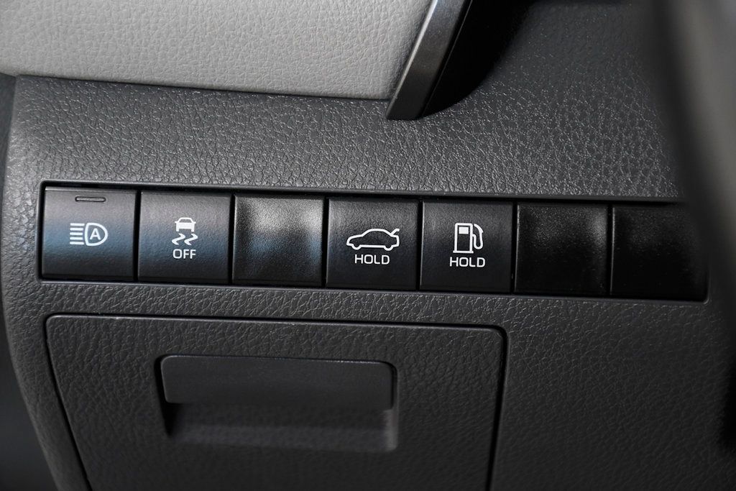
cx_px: 368
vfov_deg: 13.0
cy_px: 246
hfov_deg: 19.5
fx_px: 2147
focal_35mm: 105
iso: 1600
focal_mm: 70
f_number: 5
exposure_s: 1/60
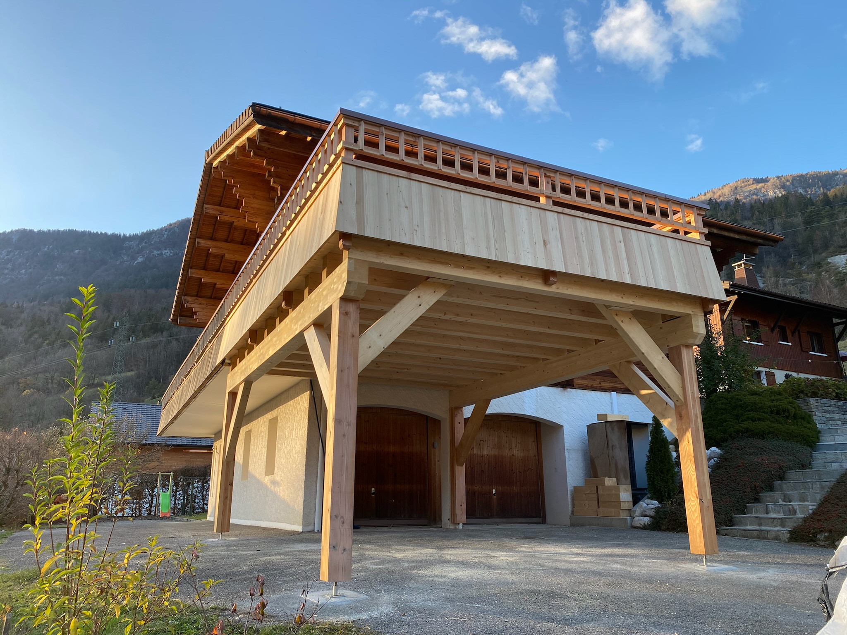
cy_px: 318
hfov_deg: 67.3
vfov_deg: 53.1
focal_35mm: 26
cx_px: 424
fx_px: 636
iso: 32
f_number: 1.8
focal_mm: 4.25
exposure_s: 1/374
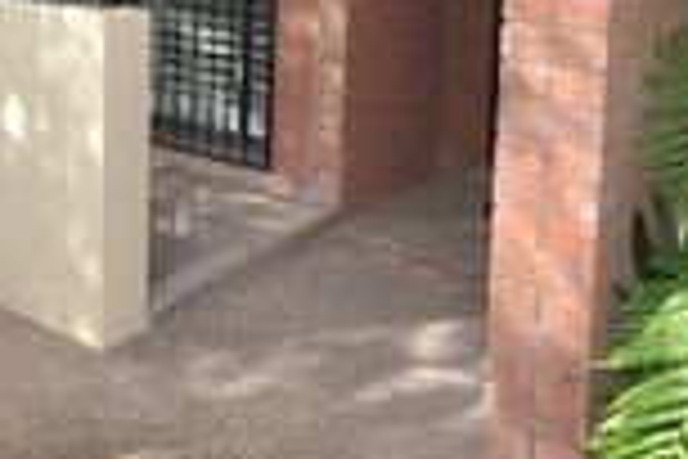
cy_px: -65
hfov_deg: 38.0
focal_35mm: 51
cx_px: 153
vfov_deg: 24.6
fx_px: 966
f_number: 6.3
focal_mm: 11
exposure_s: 1/200
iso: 200
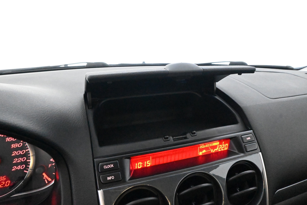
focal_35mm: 27
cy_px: 102
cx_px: 154
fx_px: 230
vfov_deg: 47.9
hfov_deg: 67.4
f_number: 9
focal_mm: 18
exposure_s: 1/30
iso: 22800
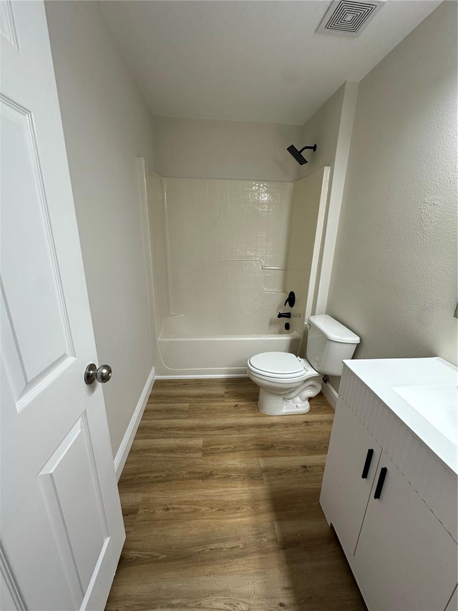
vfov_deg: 102.1
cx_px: 229
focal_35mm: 14
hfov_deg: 85.7
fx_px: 247
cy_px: 306
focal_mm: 2.22
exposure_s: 1/120
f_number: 2.2
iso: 200
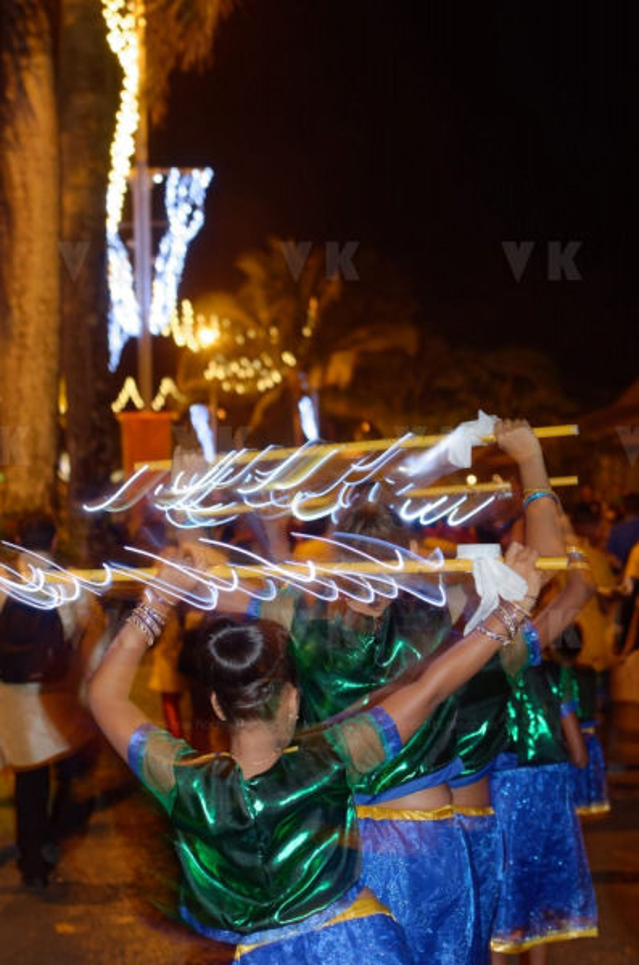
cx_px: 320
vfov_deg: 19.5
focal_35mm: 105
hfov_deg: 13.0
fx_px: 2810
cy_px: 482
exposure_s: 1/5
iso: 400
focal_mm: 70
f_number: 4
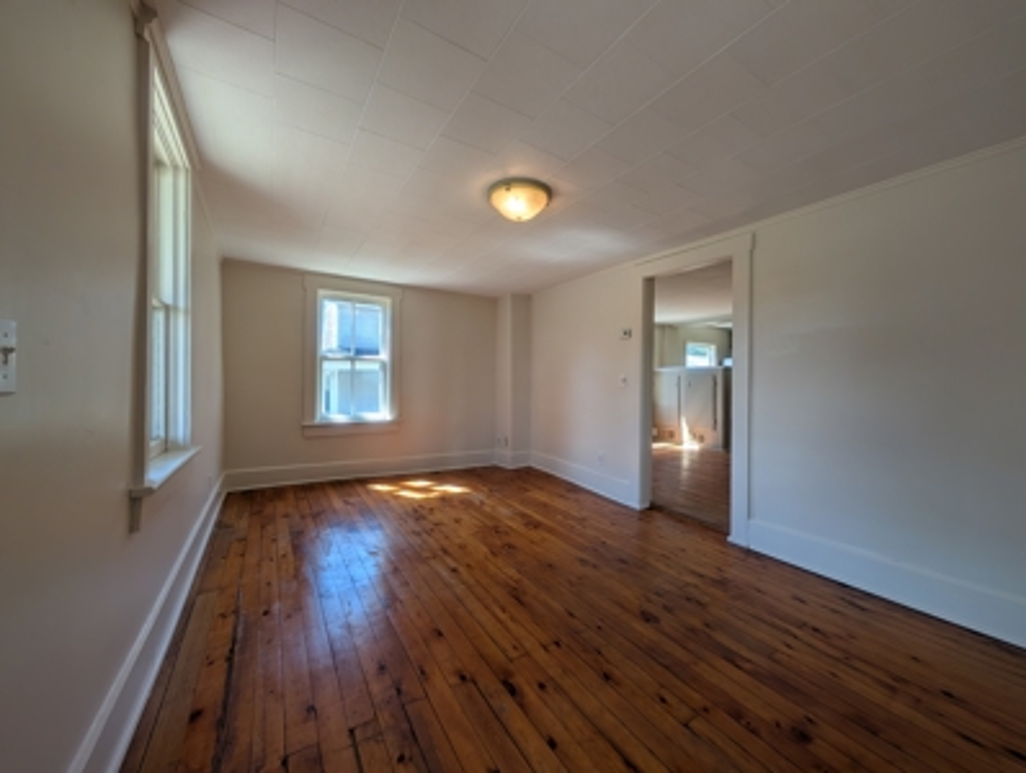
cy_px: 386
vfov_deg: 94.7
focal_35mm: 12
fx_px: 356
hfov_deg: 110.4
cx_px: 513
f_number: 1.7
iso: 51
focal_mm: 2.02
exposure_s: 1/264
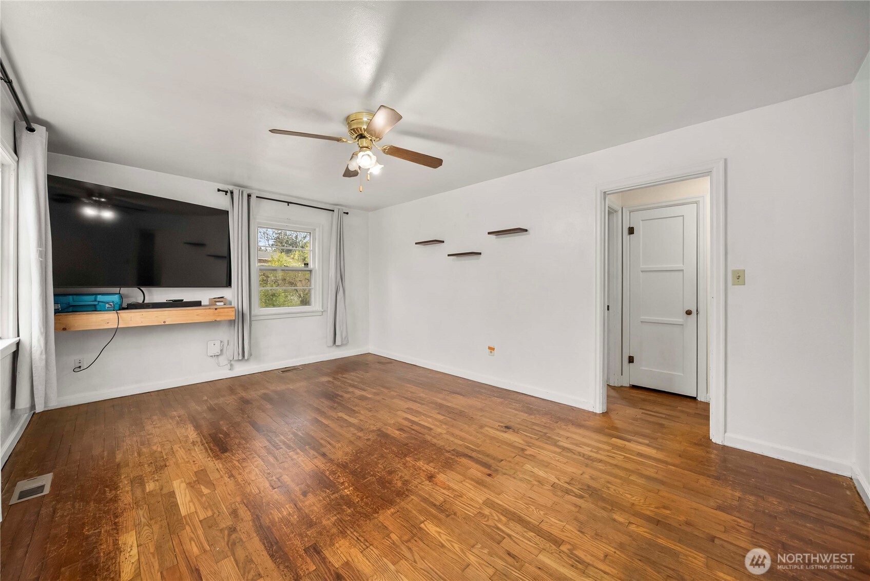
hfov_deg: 108.3
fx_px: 314
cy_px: 290
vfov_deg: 85.5
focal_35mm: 13
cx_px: 435
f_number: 7.1
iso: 160
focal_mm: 13
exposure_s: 1/60
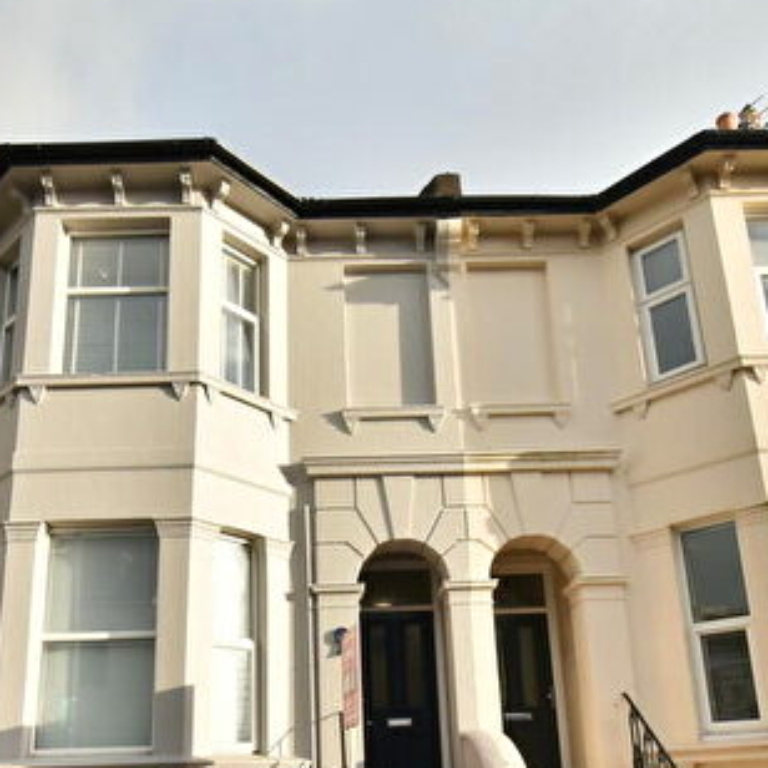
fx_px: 728
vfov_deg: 53.4
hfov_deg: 55.4
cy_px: 565
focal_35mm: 29
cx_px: 327
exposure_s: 1/400
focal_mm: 10
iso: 500
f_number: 10
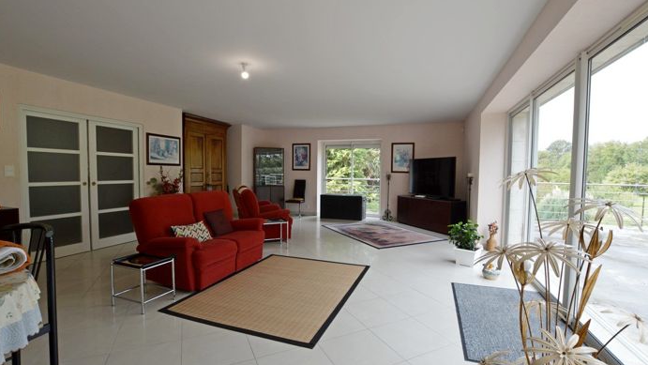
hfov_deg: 99.4
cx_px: 328
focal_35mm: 16
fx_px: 275
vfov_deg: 67.1
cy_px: 188
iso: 400
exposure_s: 1/125
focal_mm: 10
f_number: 5.6
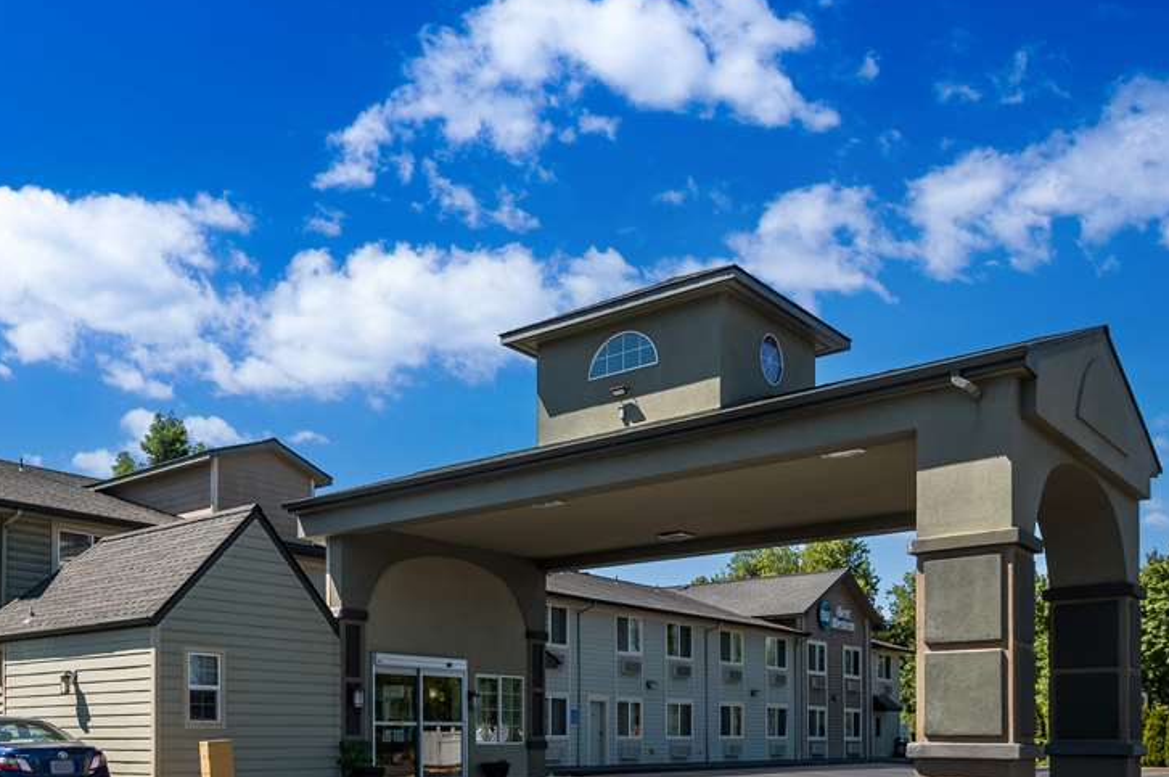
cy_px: 530
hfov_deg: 58.8
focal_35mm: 31
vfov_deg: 41.6
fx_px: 1005
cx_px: 378
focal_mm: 22
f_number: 7.1
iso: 160
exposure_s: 1/320
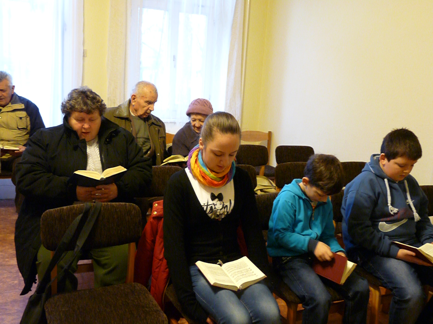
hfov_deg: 50.1
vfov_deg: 38.7
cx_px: 216
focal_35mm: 37
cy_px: 162
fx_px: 463
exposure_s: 1/25
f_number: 3
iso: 800
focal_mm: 6.5
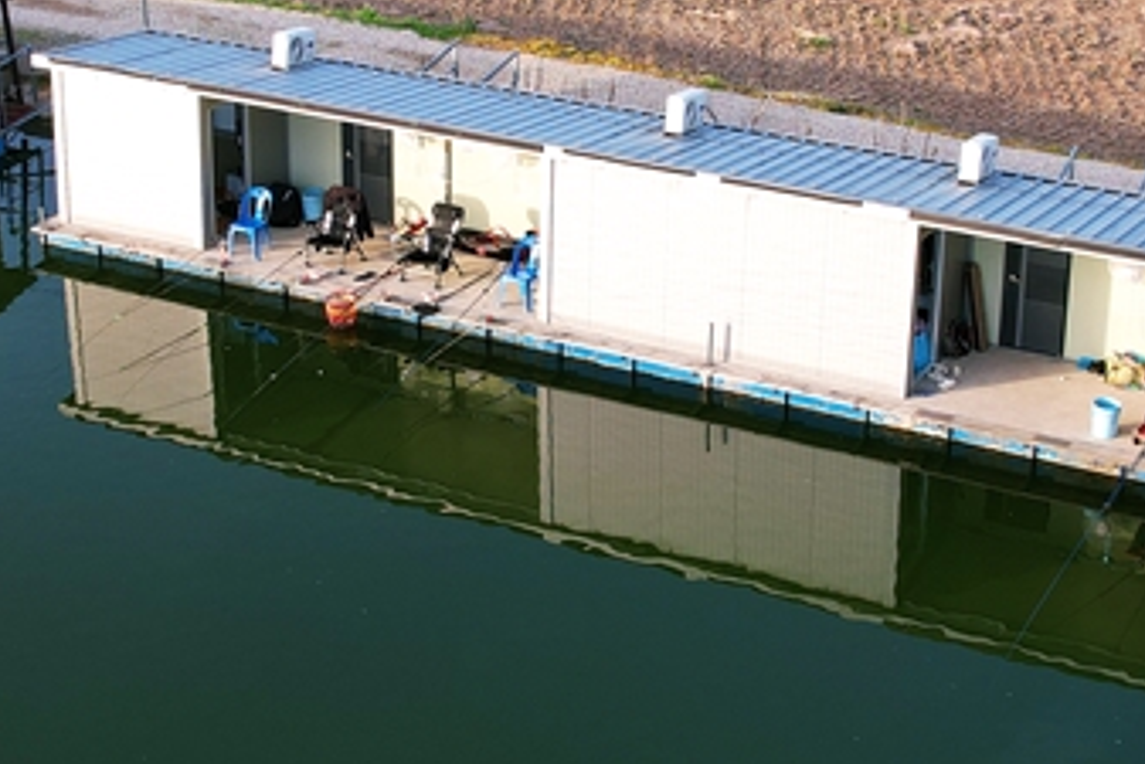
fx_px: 2386
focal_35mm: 75
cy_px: 287
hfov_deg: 27.0
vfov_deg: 18.2
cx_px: 544
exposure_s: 1/350
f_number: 2.8
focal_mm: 8.38
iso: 100
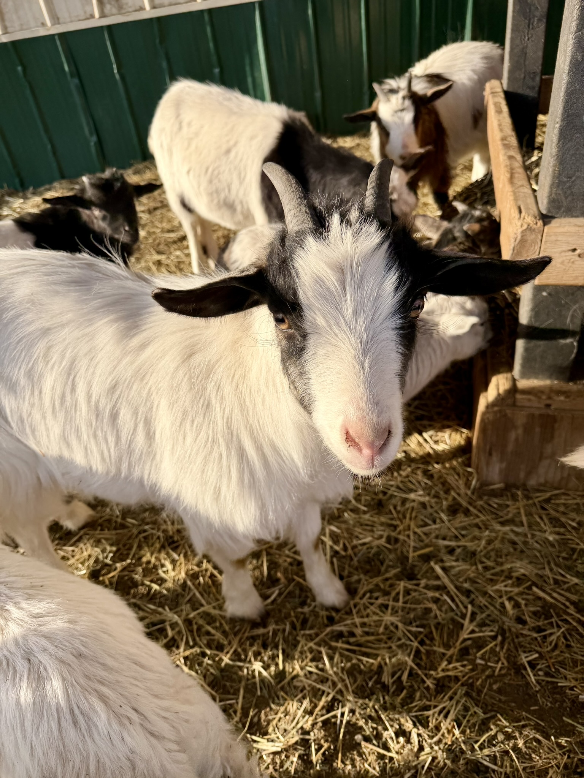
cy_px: 389
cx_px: 292
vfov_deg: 71.6
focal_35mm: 24
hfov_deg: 56.8
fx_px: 540
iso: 80
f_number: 1.78
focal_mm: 6.76
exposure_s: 1/2000
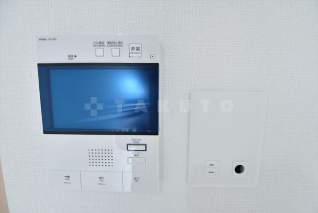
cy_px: 106
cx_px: 159
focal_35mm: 12
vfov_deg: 90.1
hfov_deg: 112.6
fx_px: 106
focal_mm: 8
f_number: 10
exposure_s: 1/4
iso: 220
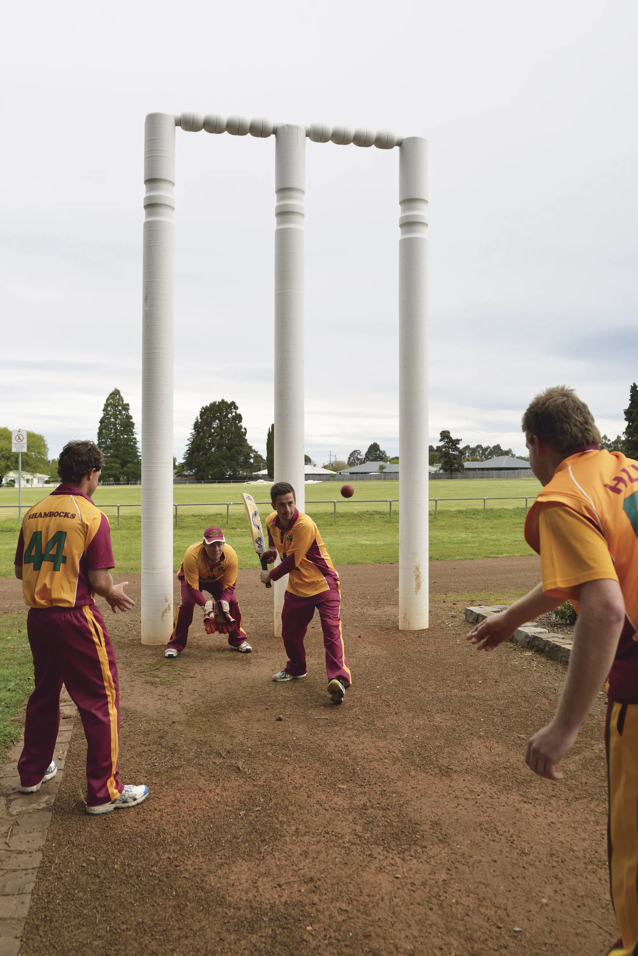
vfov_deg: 58.7
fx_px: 850
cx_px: 319
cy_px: 478
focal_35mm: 32
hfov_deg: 41.1
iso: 500
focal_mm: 32
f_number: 16
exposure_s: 1/1250
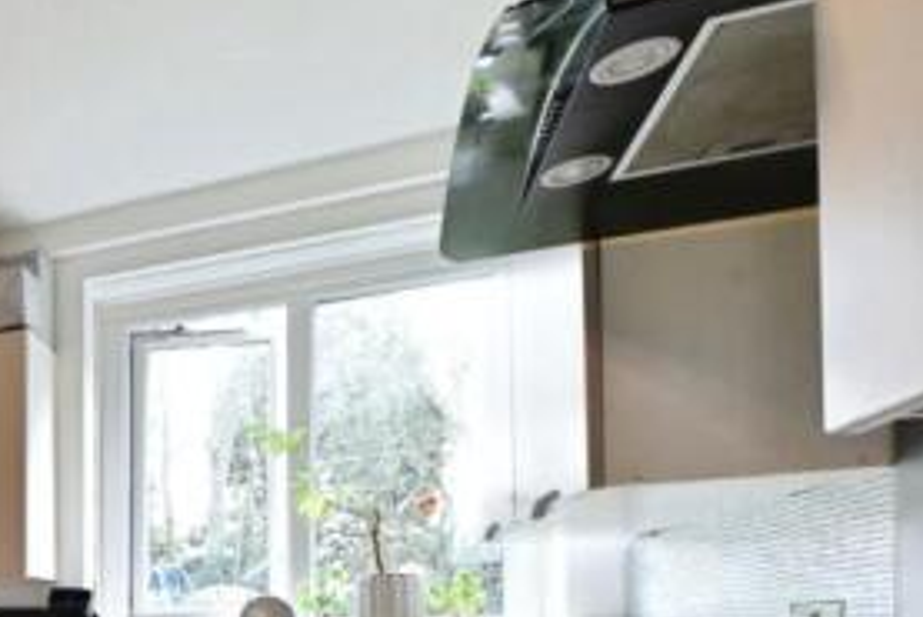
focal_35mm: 33
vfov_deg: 35.0
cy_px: 659
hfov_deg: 43.4
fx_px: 846
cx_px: -107
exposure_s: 1/15
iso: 560
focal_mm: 14
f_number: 9
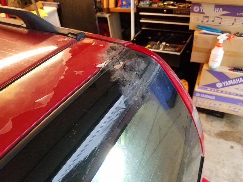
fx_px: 183
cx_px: 122
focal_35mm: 26
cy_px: 91
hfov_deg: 67.3
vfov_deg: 53.1
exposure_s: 1/60
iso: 640
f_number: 1.7
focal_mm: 4.2
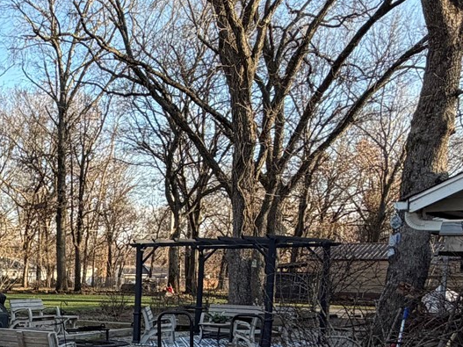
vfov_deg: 26.9
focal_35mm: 51
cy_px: 352
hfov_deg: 32.0
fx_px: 682
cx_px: -74
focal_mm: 2.22
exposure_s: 1/379
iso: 50
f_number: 2.2
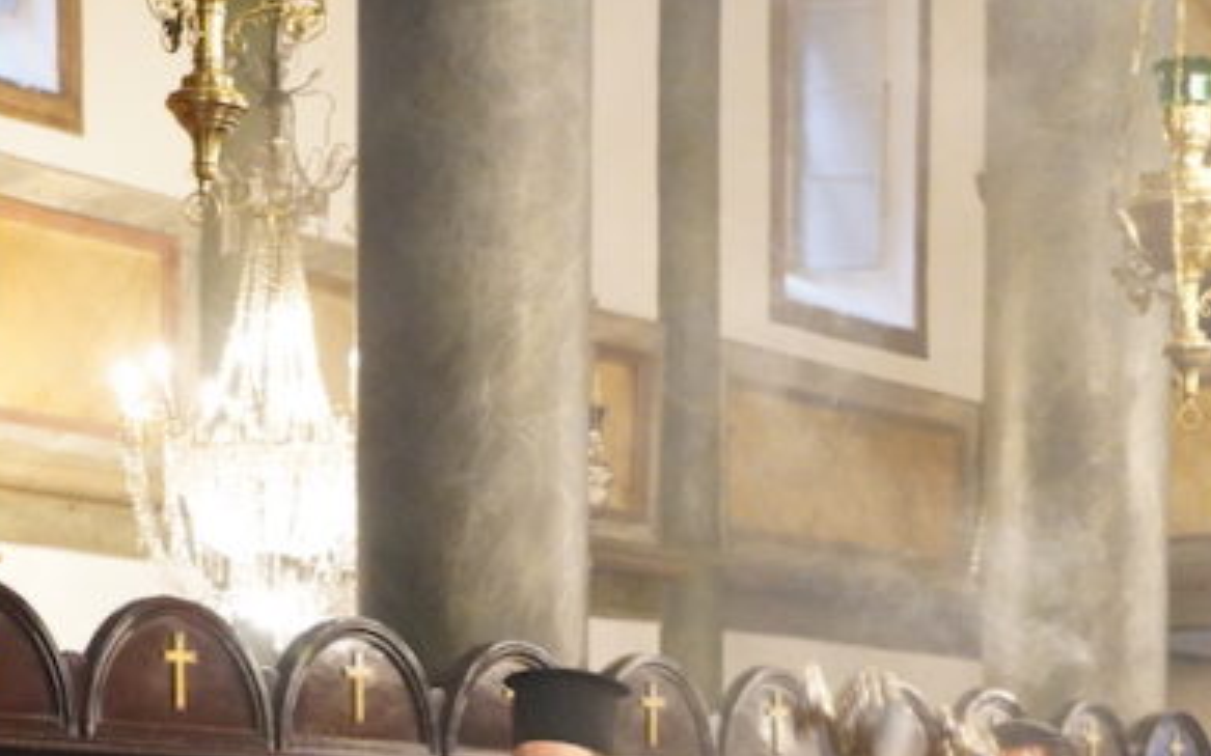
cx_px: 563
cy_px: 932
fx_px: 3366
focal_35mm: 102
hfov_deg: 20.4
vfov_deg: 12.5
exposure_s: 1/80
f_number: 5.6
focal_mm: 38
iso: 16000
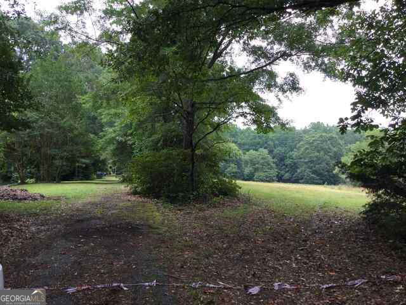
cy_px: 152
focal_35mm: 31
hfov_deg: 58.4
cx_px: 203
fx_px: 364
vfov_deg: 45.4
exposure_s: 1/120
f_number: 2.4
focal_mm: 3.3
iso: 40
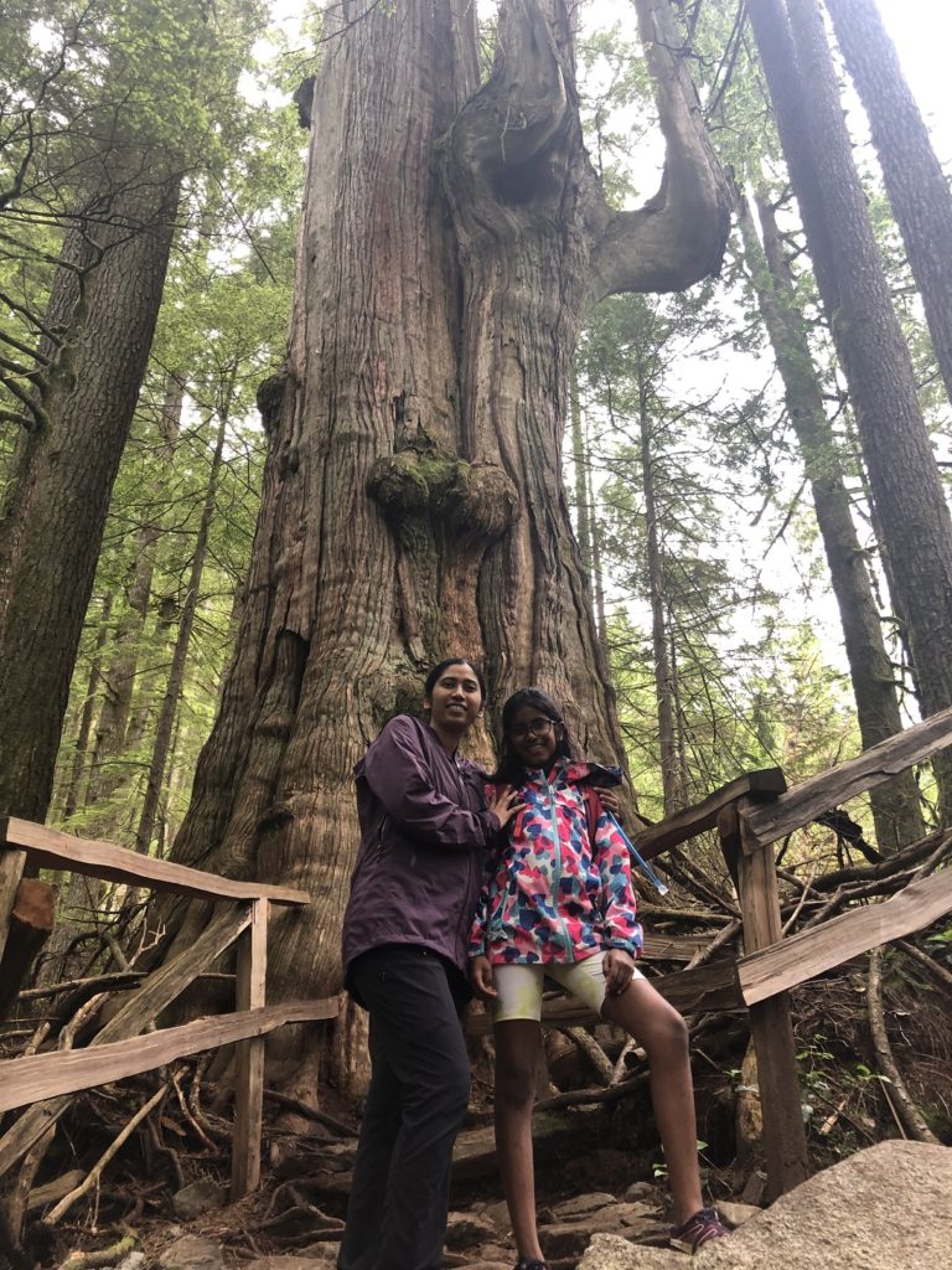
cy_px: 635
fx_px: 1027
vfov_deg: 63.4
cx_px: 476
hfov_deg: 49.7
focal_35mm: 28
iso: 40
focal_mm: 3.99
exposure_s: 1/24
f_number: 1.8
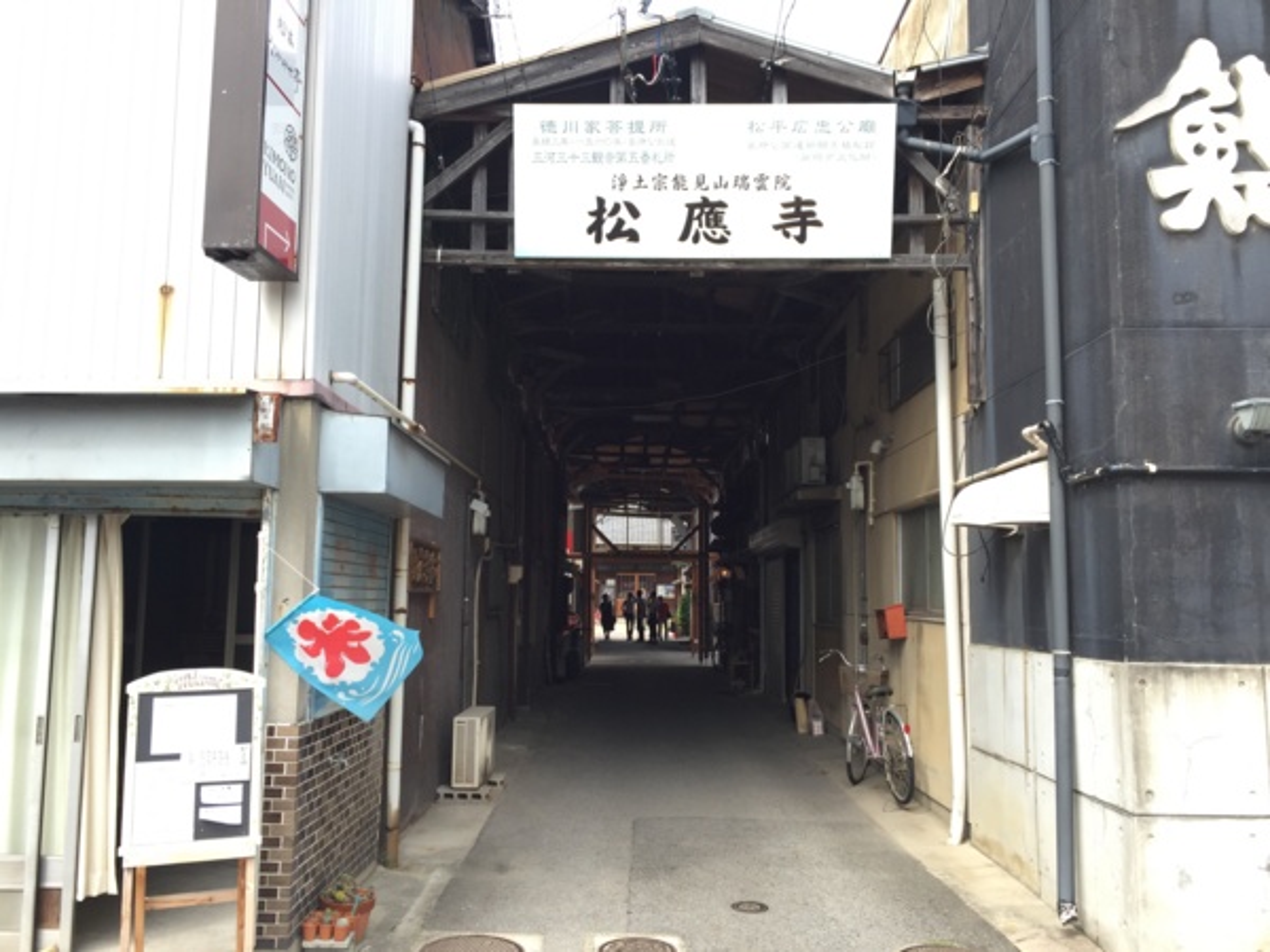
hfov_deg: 61.7
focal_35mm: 29
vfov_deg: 48.2
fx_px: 1064
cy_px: 476
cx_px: 635
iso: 32
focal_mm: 4.15
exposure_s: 1/302
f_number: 2.2
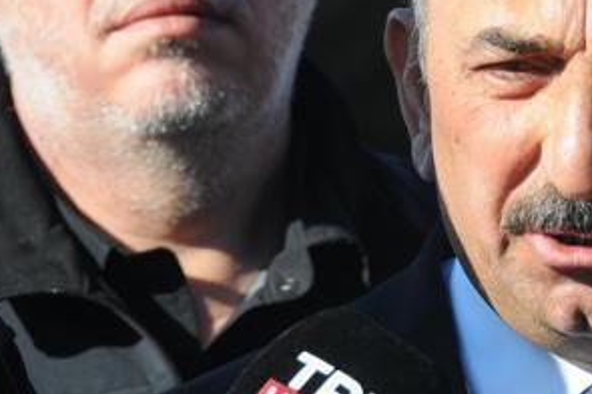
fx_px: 7655
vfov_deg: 2.9
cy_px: 219
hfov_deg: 4.4
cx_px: 722
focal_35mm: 466
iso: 400
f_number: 5.6
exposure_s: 1/1000
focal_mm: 122
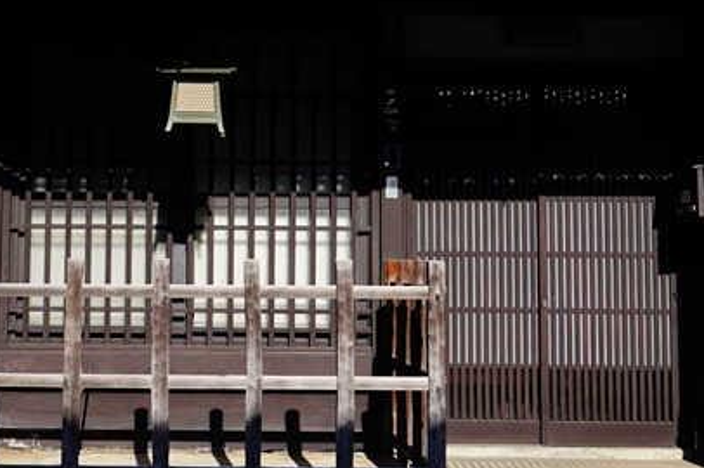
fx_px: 1387
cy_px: 131
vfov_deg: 19.1
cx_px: 156
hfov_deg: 28.0
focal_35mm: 71
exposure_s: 1/250
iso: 100
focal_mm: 24
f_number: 8
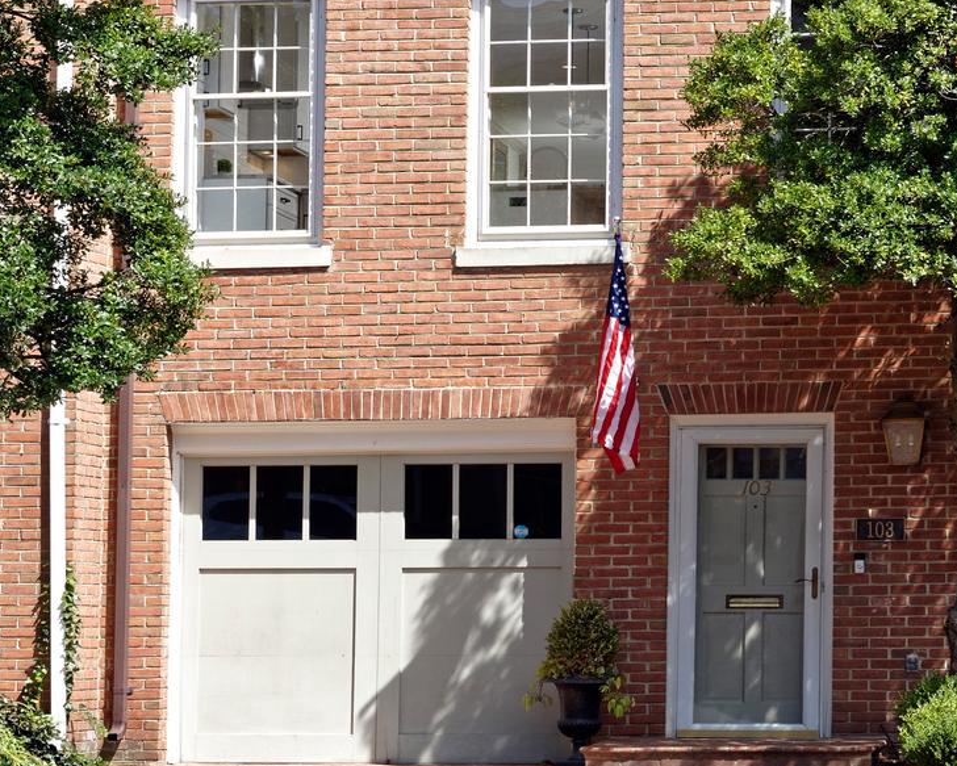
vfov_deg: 15.1
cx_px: 504
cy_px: -129
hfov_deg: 19.4
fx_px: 2805
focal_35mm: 99
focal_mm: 50
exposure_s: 1/400
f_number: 9
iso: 320
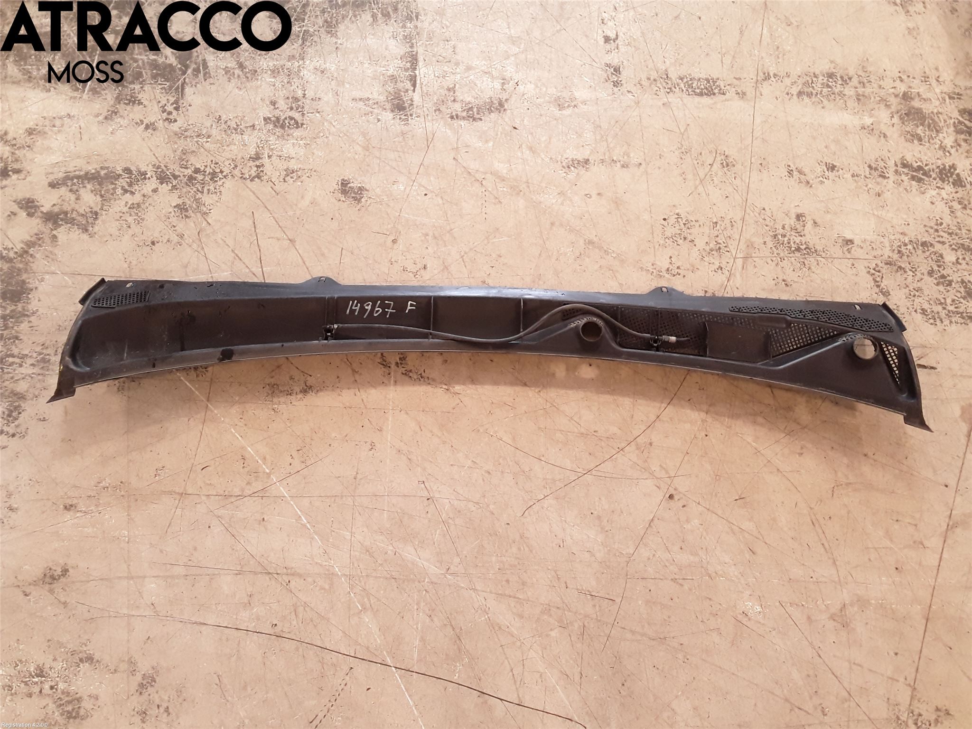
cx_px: 486
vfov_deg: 49.7
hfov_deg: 63.4
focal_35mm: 28
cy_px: 364
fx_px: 786
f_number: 1.9
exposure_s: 1/33
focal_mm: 2.91
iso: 100
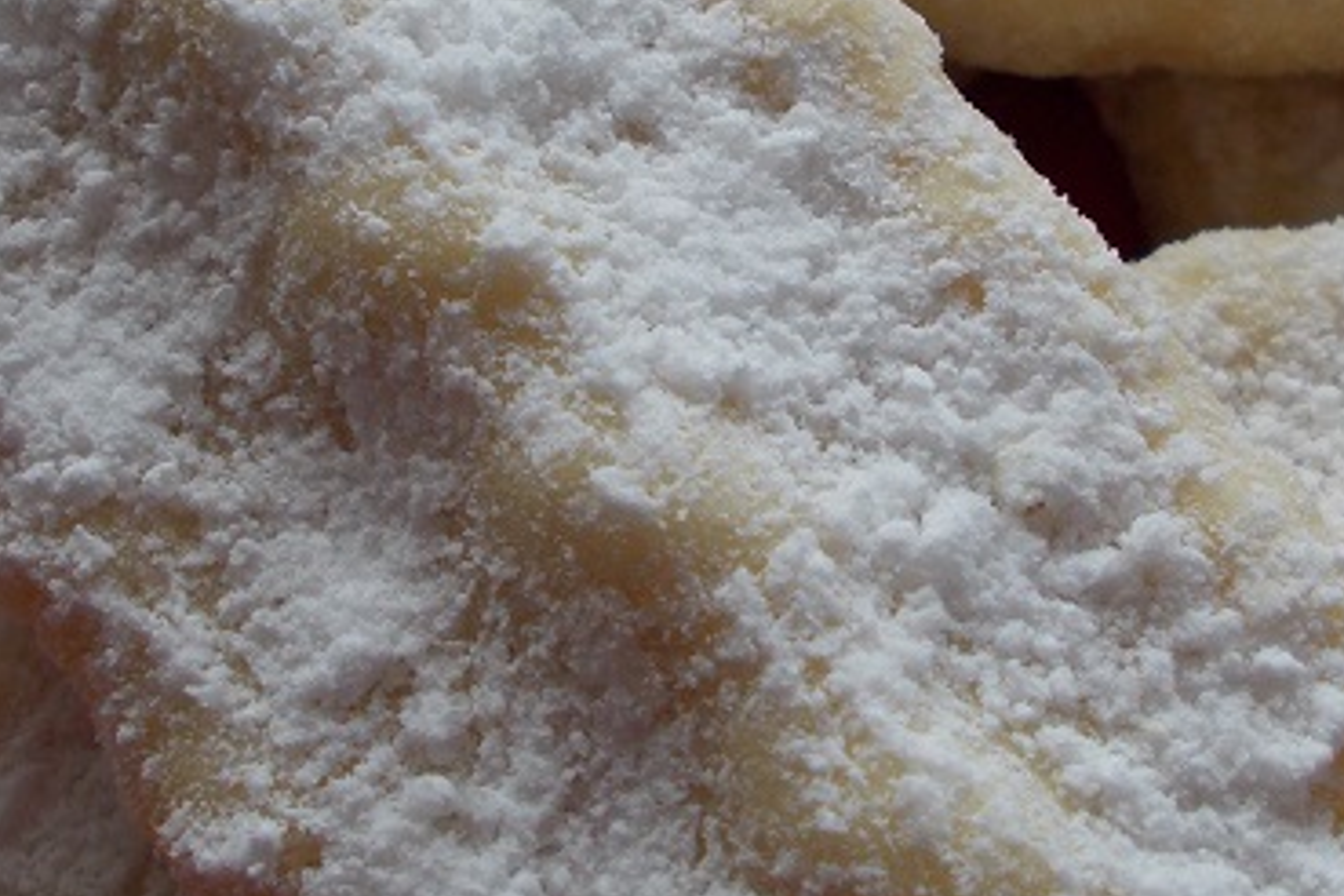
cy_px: 109
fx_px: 2800
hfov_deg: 27.0
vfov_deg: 17.9
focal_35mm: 75
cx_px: 670
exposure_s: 1/80
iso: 80
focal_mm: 4.6
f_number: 3.2
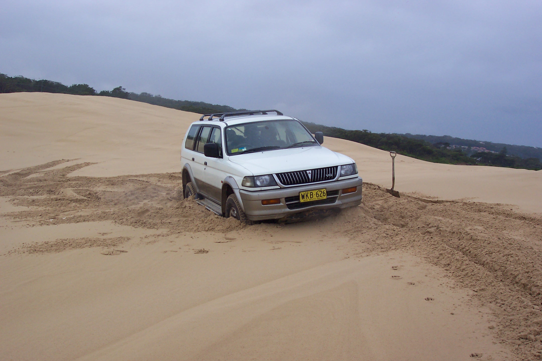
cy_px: 180
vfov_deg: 35.1
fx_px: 572
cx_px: 271
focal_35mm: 38
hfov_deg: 50.7
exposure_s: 1/250
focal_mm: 8
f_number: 4.8
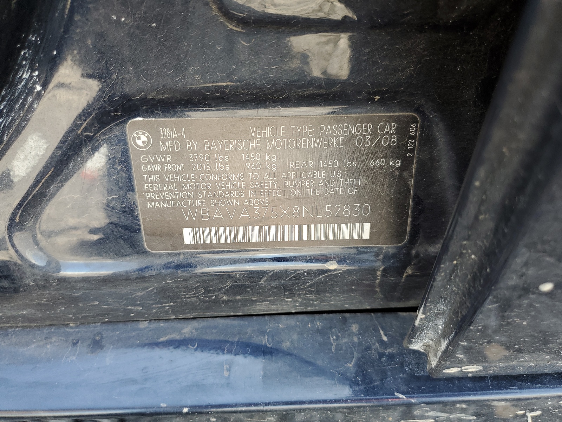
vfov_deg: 53.1
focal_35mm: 26
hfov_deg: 67.3
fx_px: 422
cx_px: 281
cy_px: 211
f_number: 1.5
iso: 50
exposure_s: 1/123
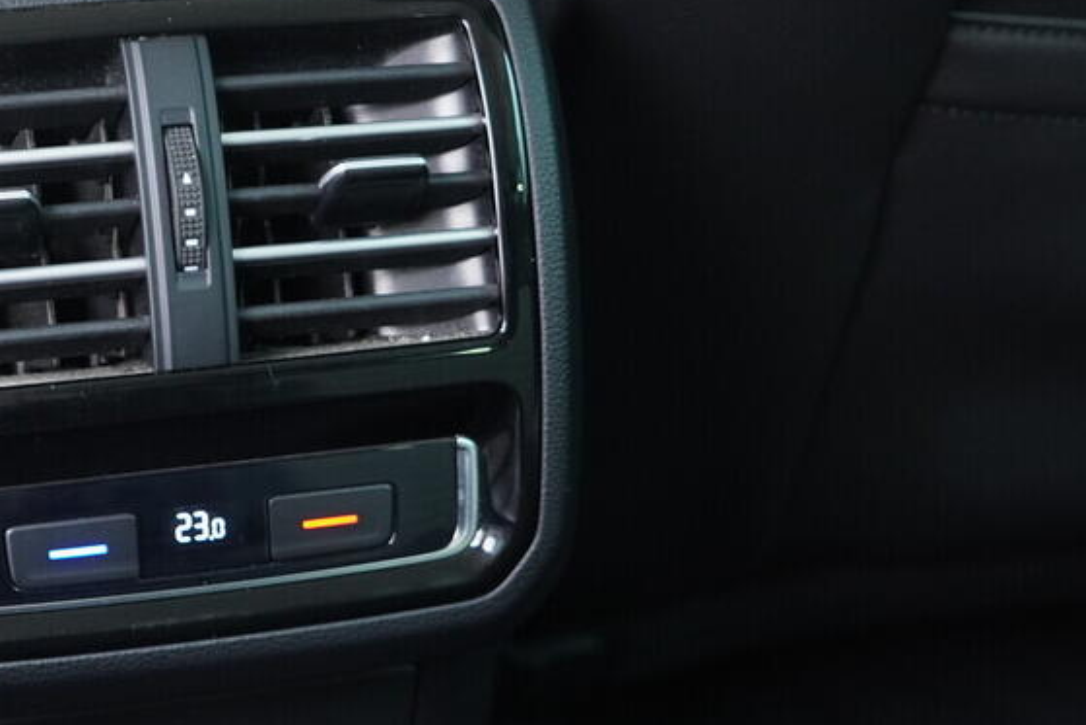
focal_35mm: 66
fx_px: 1991
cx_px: 171
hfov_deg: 29.6
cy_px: 386
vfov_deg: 20.6
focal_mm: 24
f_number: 2.8
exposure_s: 1/40
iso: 1250
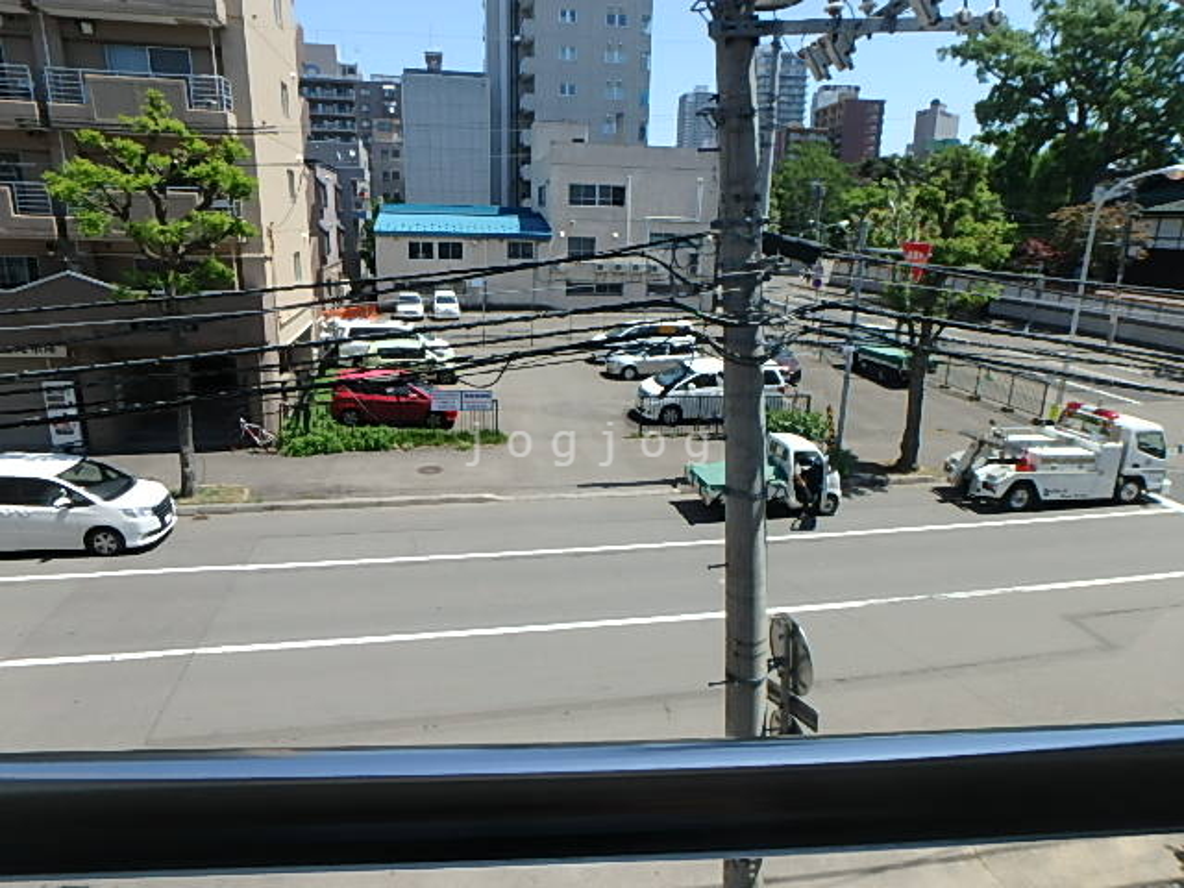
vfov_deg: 63.4
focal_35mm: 21
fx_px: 718
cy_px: 444
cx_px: 592
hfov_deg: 79.0
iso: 125
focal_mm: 3.7
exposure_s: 1/400
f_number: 6
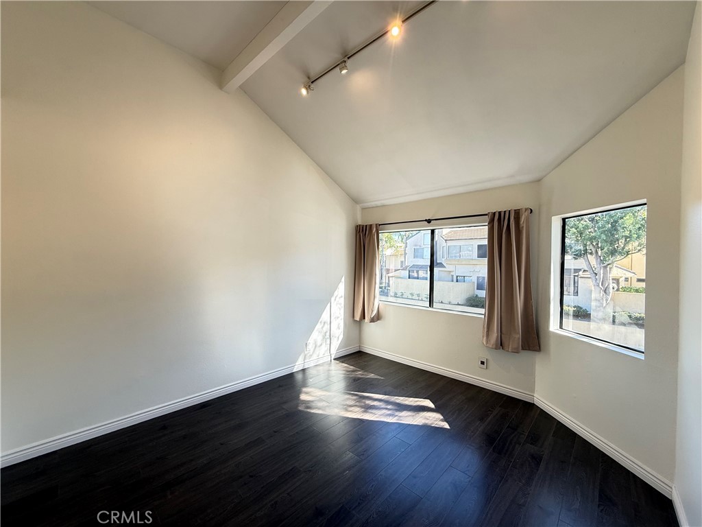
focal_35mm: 14
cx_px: 351
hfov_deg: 102.1
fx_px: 284
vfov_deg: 85.7
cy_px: 264
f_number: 2.2
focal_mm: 2.22
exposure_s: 1/120
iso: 100
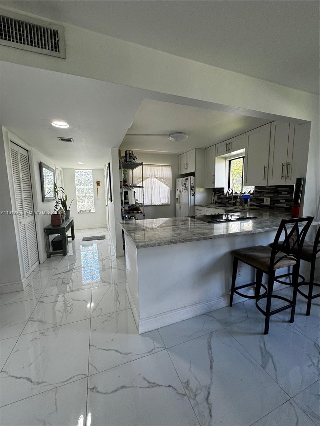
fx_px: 173
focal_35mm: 14
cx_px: 160
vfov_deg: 102.1
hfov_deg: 85.7
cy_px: 213
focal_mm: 2.22
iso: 125
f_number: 2.2
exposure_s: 1/120
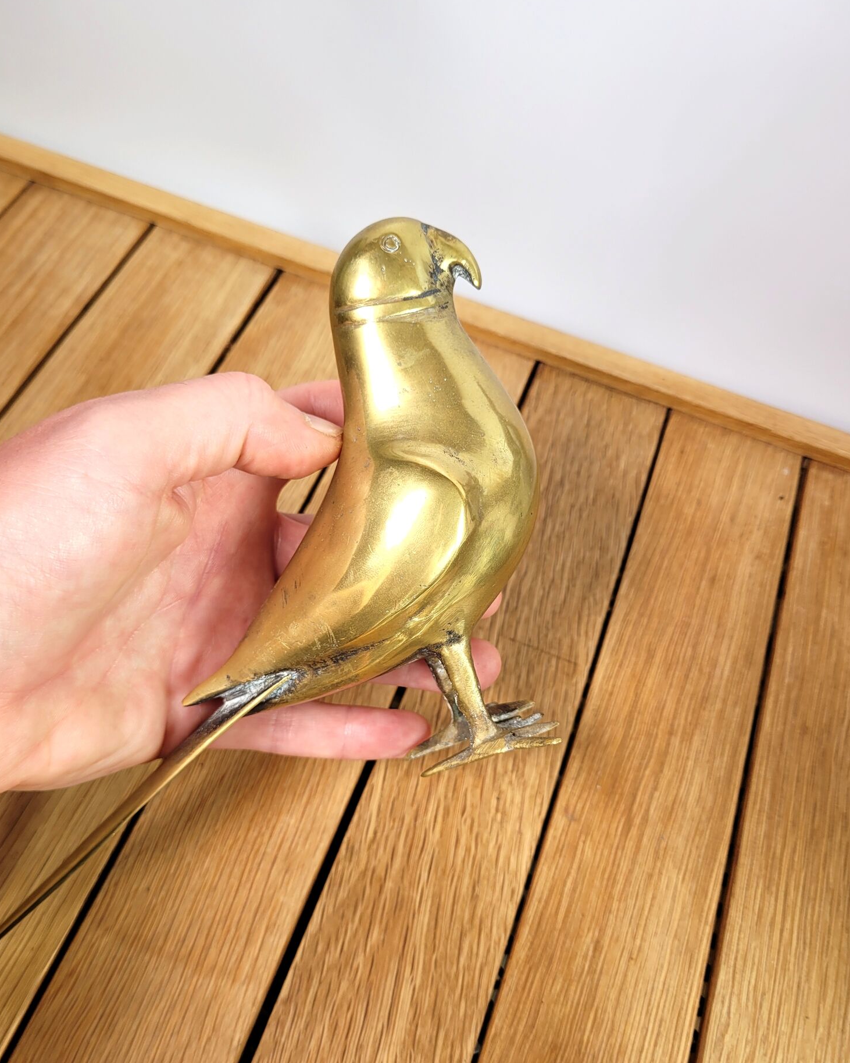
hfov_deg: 51.5
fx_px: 880
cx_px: 418
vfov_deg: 62.2
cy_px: 551
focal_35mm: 28
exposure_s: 1/453
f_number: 1.8
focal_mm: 5.4
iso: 40
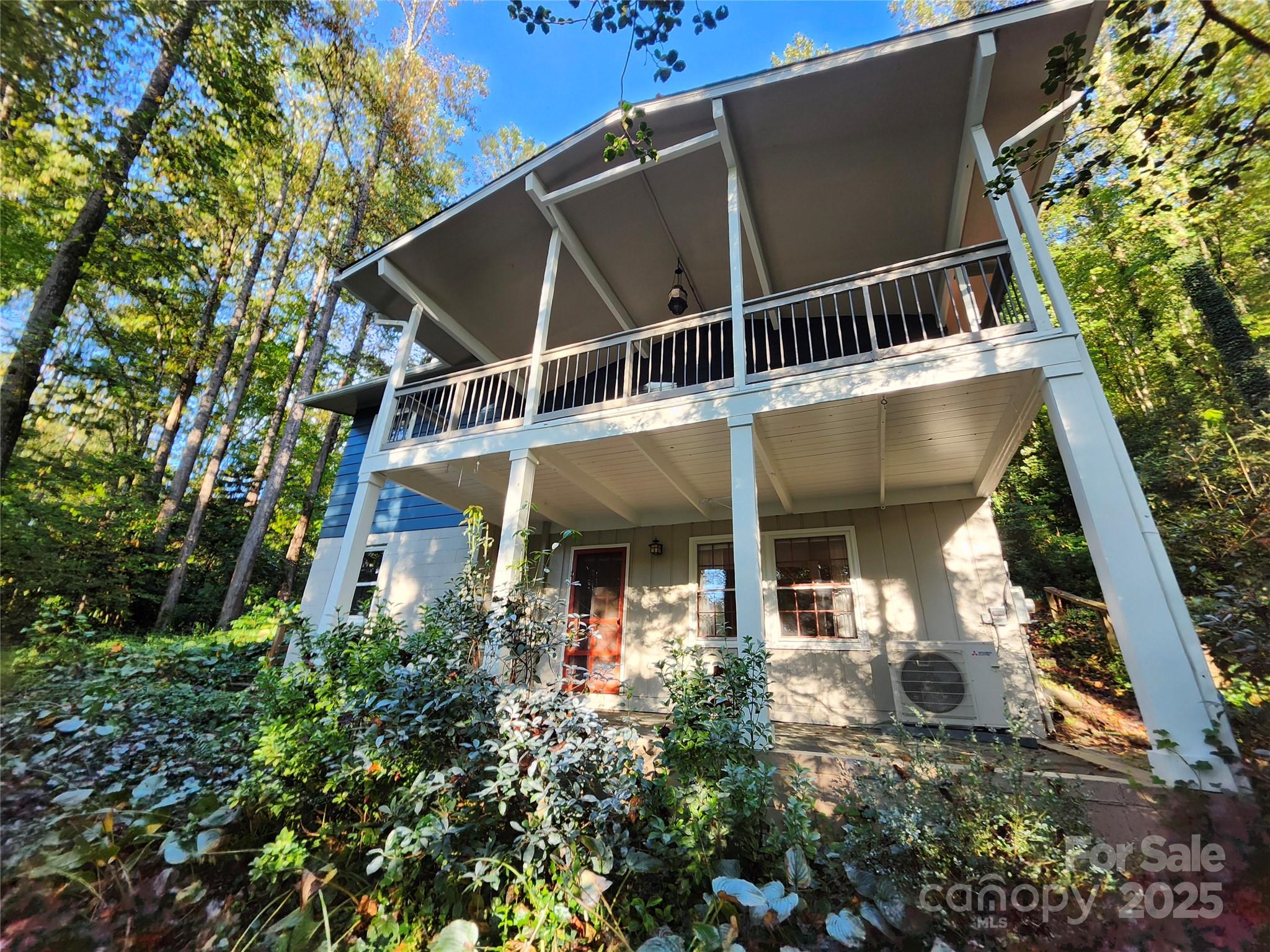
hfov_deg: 106.2
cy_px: 476
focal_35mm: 13
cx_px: 635
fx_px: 477
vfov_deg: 89.9
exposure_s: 1/60
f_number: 2.2
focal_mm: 1.74
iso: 50
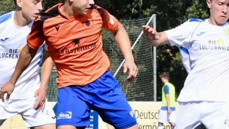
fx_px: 3199
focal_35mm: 527
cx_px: 125
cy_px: 49
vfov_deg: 2.3
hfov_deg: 4.1
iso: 5000
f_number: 20
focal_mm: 165
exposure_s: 1/1600
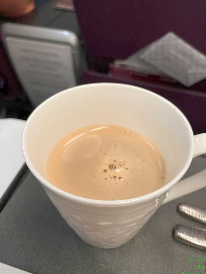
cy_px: 135
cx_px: 106
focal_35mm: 26
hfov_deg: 53.1
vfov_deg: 67.3
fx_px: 206
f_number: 1.8
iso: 500
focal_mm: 4.25
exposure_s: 1/37
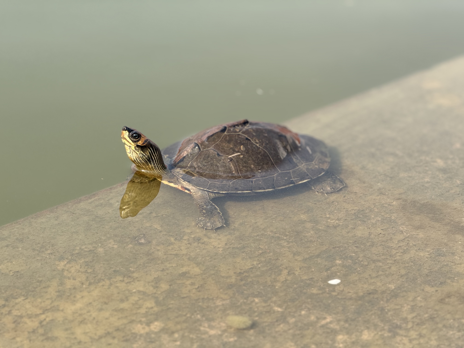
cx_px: 232
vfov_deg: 12.3
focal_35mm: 120
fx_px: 1609
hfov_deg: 16.4
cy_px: 174
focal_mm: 15.66
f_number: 2.8
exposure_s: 1/529
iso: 50
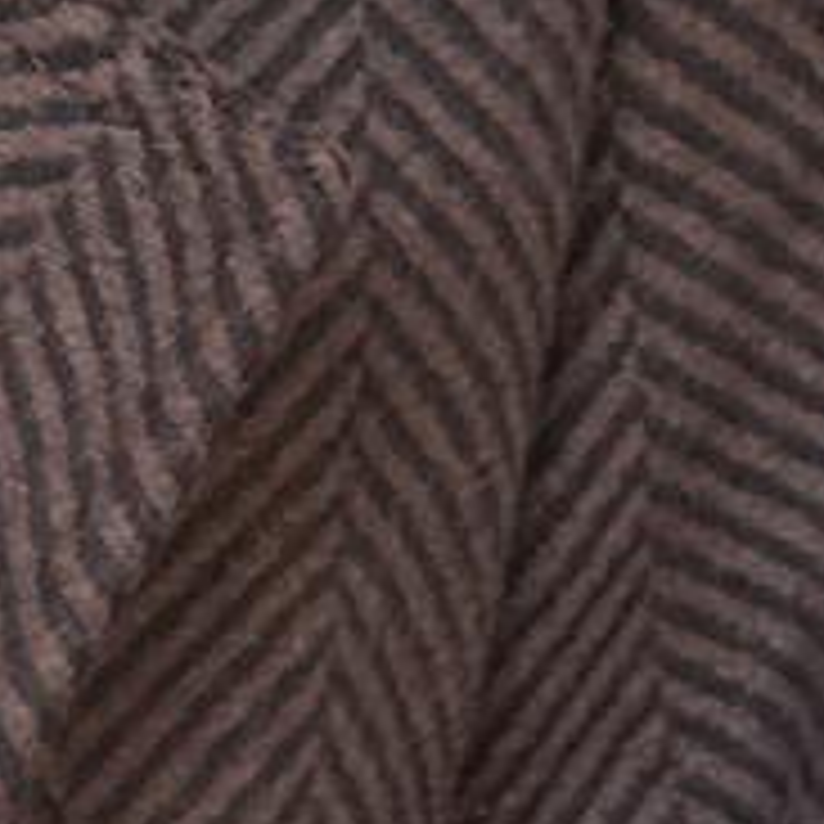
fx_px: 9965
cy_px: 1716
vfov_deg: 4.7
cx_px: -1157
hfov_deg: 4.6
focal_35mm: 370
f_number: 1.78
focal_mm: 6.76
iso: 64
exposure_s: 1/140
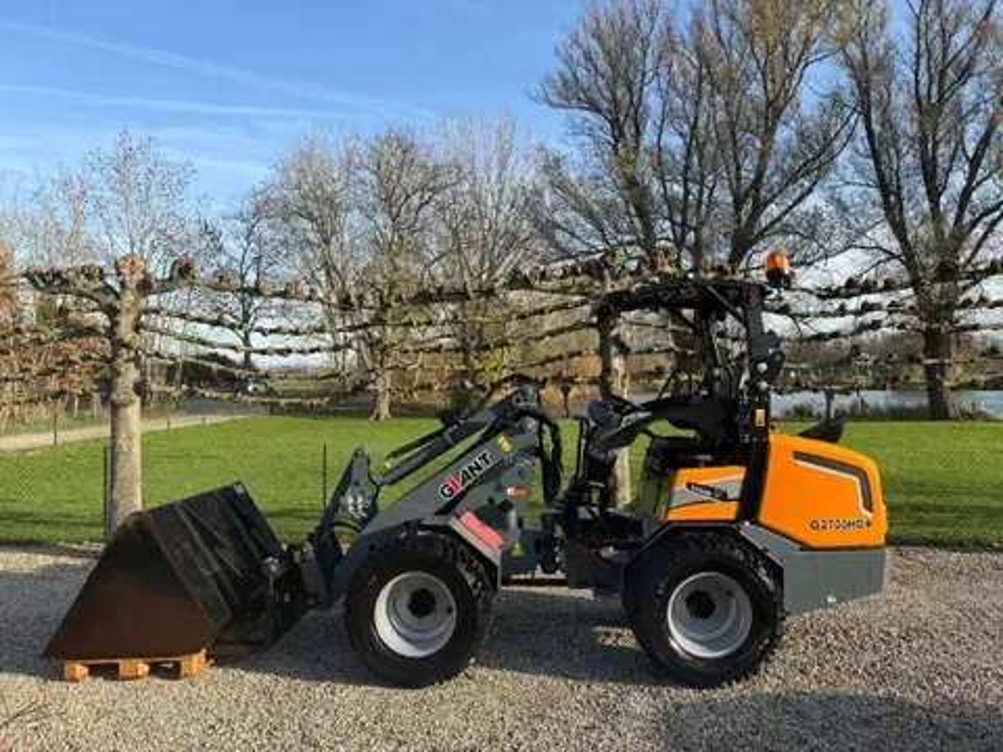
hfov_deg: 71.6
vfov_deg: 56.8
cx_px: 502
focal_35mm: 24
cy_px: 376
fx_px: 695
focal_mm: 6.76
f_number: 1.78
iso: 80
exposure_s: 1/1770
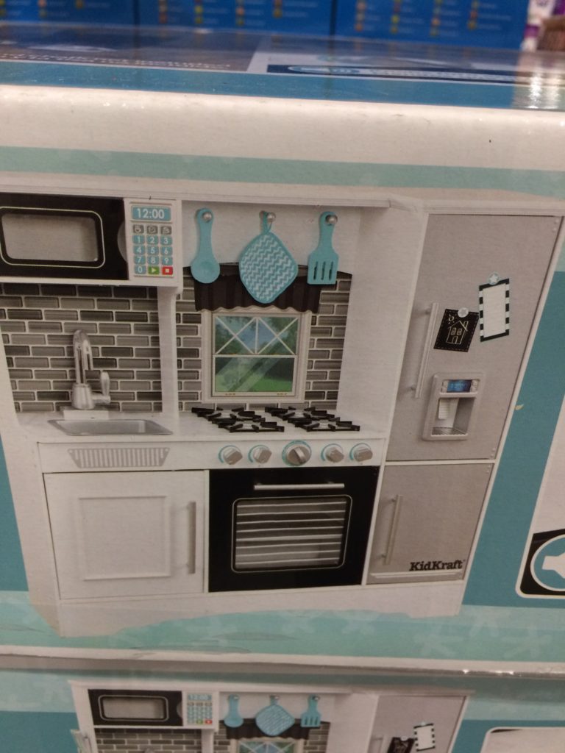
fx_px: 631
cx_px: 282
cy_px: 376
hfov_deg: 48.2
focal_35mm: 29
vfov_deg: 61.7
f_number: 2.2
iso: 160
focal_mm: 4.15
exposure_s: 1/30
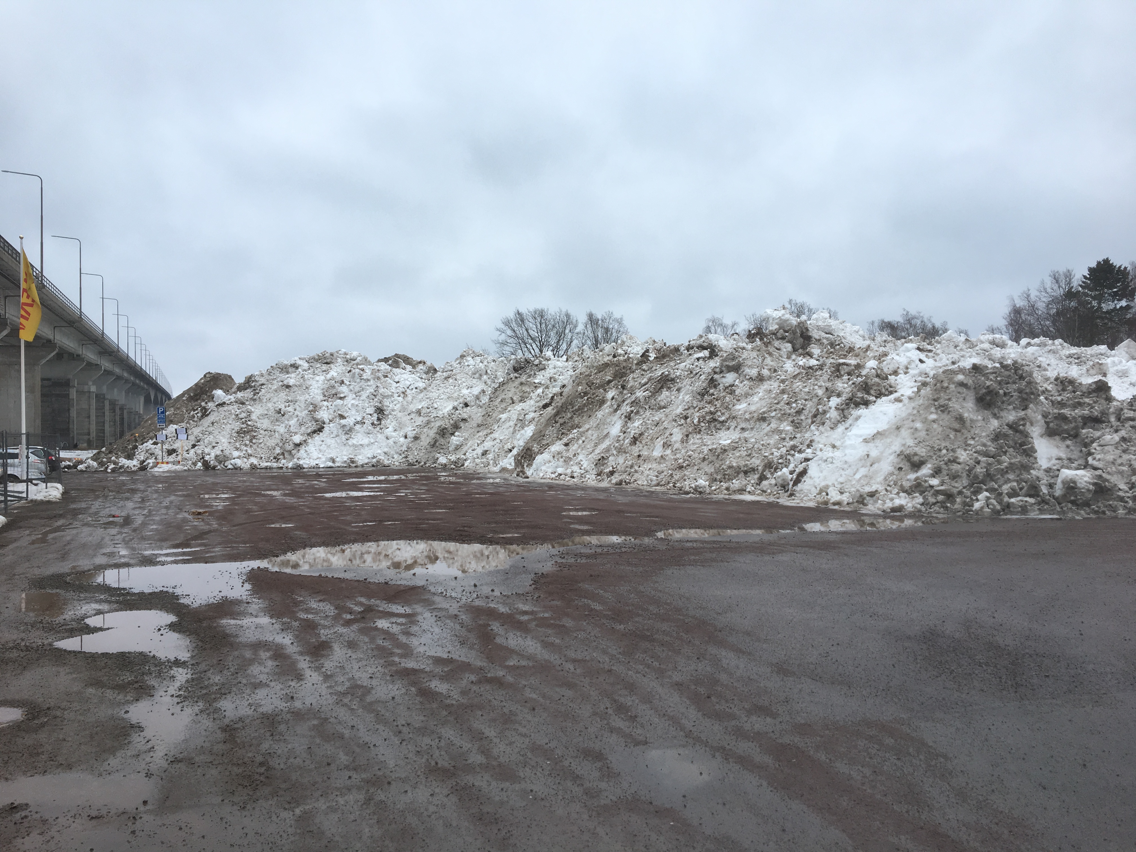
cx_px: 568
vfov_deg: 48.2
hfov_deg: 61.7
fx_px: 952
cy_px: 426
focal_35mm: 29
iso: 25
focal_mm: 4.15
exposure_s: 1/469
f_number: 2.2
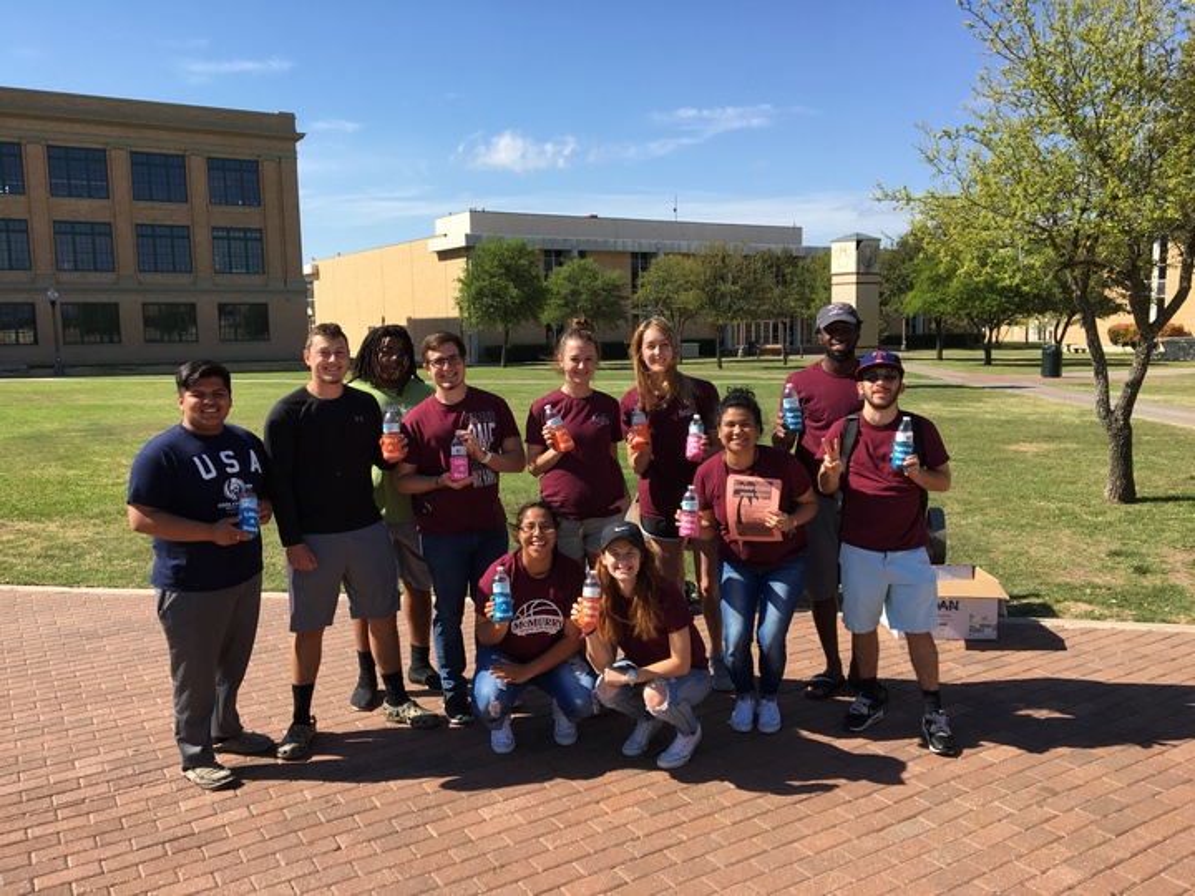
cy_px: 448
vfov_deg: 48.2
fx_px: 1001
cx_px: 598
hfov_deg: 61.7
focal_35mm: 29
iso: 25
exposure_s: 1/1282
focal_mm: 4.15
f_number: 2.2
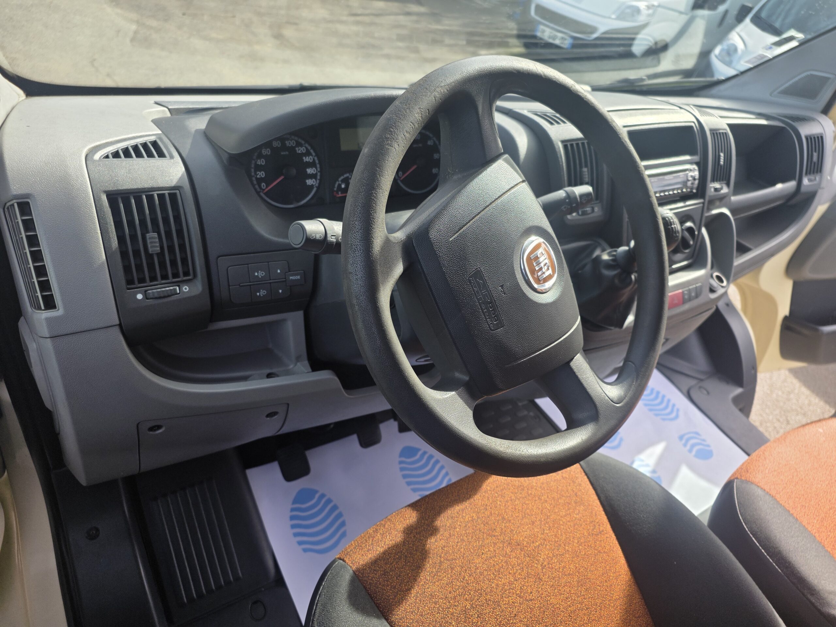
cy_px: 314
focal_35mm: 23
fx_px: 555
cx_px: 418
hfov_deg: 73.9
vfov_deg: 58.9
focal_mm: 6.25
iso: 32
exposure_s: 1/359
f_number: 1.7
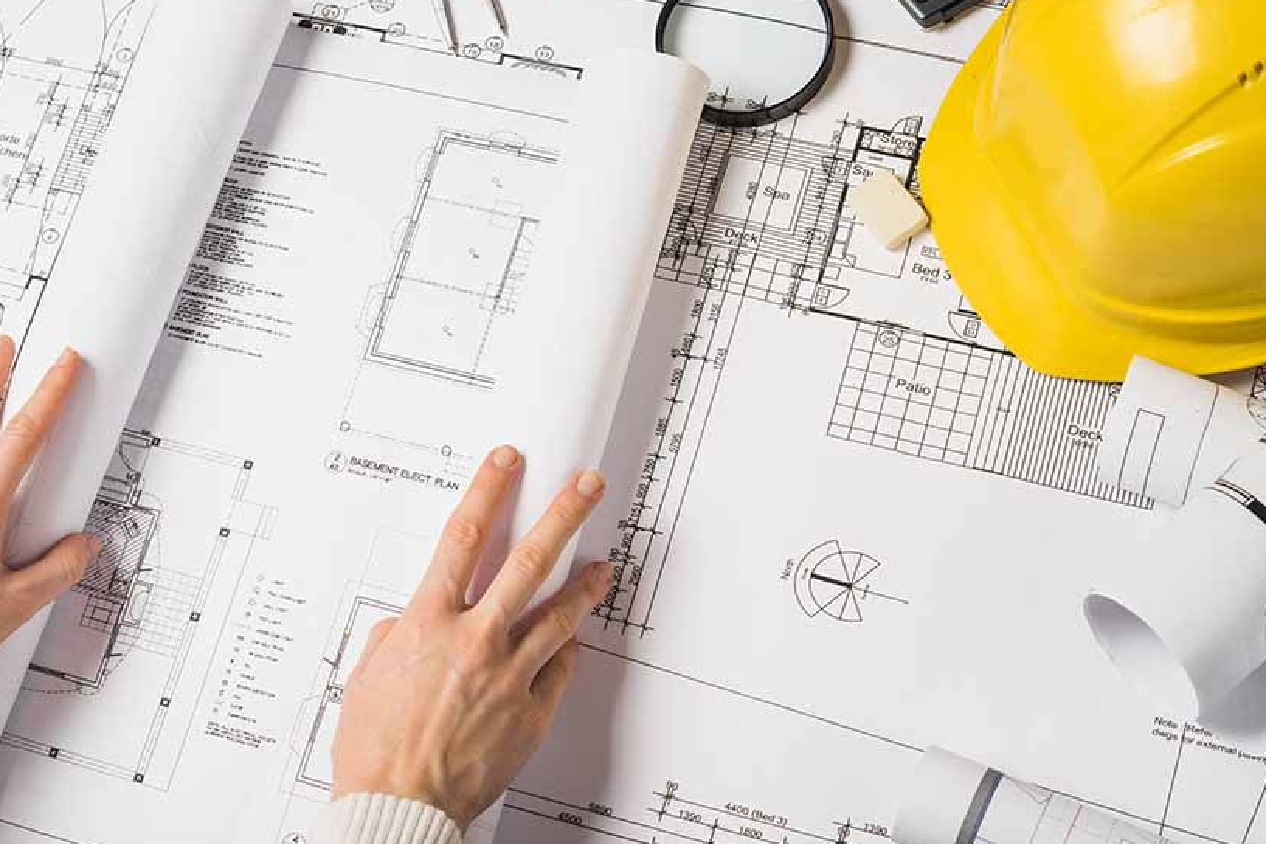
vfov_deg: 21.5
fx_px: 2215
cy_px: 341
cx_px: 619
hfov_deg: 31.9
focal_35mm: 63
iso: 100
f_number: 10
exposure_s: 1/160
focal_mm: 50
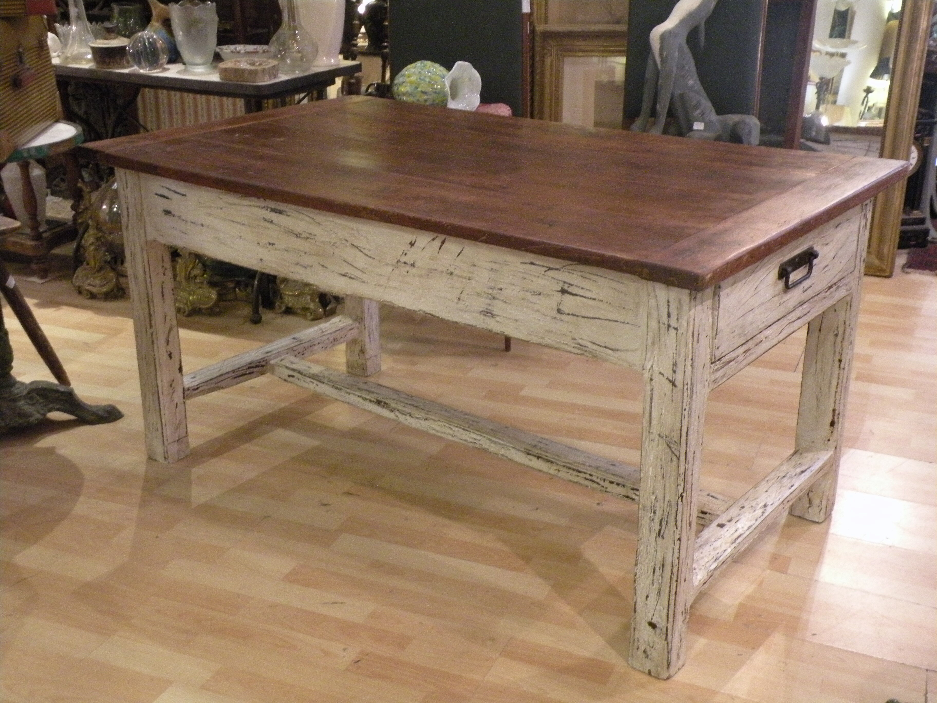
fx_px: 1137
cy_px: 352
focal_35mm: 42
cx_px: 468
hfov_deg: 44.8
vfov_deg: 34.3
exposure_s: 1/9.5
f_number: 3.2
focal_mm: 7.4
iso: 400
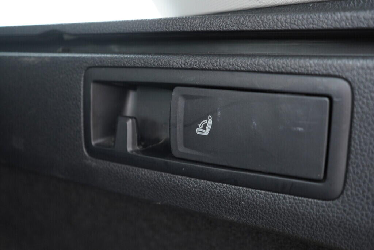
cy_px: 125
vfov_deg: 36.9
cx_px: 187
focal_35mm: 36
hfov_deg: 53.1
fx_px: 374
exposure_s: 1/40
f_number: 2.8
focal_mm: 24
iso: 800
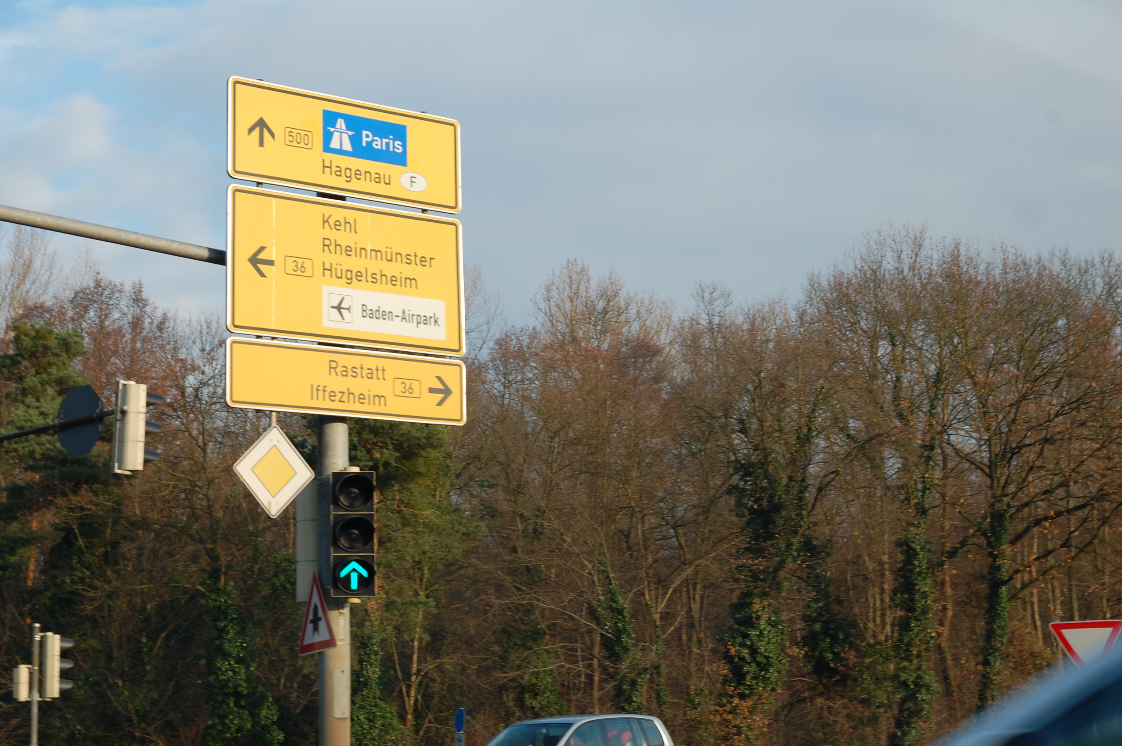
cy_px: 373
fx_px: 2335
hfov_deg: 27.0
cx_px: 561
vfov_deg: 18.1
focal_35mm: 75
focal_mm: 50
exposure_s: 1/200
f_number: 7.1
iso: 200
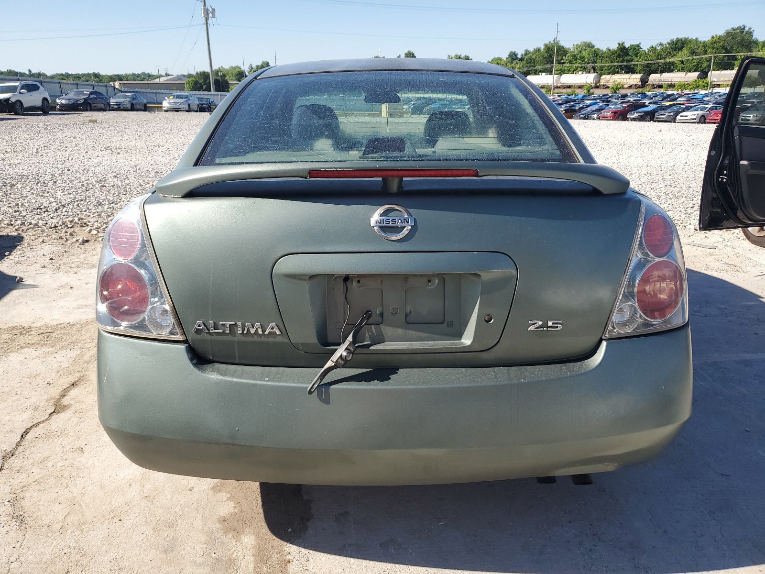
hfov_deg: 67.3
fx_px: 575
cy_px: 287
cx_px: 382
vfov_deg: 53.1
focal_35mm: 26
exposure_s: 1/2000
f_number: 1.5
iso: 50
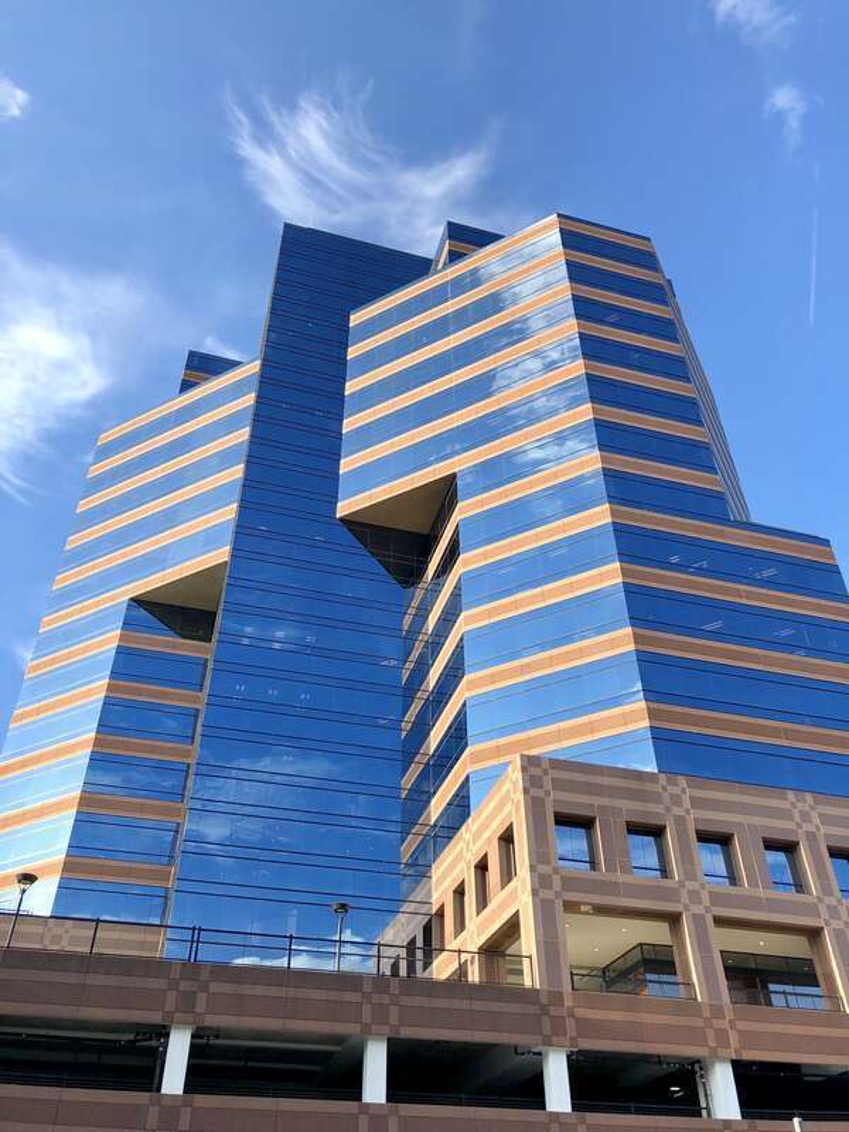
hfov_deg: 49.7
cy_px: 566
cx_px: 424
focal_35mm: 28
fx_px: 916
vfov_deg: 63.4
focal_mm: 3.99
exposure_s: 1/656
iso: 20
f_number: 1.8
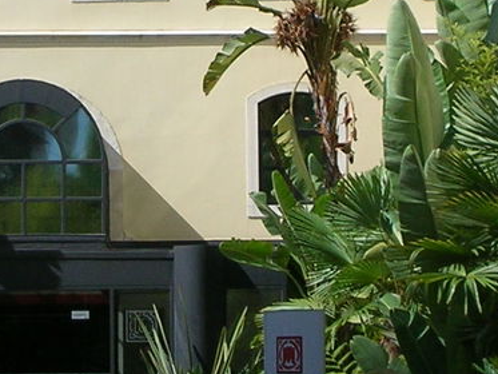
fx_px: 2159
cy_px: 48
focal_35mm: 150
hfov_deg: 13.1
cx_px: 59
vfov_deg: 9.9
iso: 50
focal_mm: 5.8
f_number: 8.5
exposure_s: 1/112
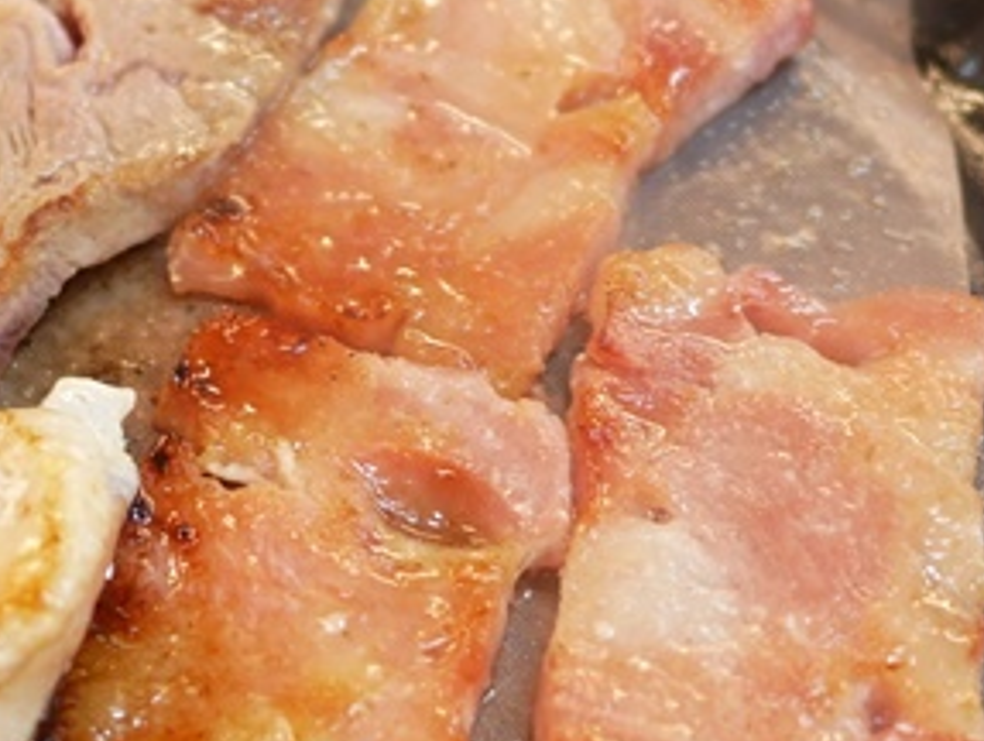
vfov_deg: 13.9
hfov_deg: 18.3
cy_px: 431
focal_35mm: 107
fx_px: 3045
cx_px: 285
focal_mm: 15
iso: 250
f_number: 1.7
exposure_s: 1/60
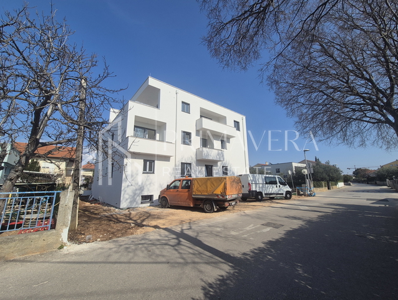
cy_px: 150
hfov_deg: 106.1
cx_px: 199
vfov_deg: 90.0
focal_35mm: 13
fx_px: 150
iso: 50
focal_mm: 2.2
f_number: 2.2
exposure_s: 1/3816
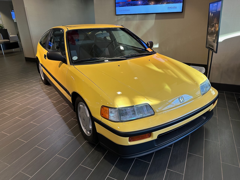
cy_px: 90
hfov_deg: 71.6
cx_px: 120
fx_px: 166
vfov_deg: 56.8
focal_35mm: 24
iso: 200
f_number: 1.78
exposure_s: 1/120
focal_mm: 6.86
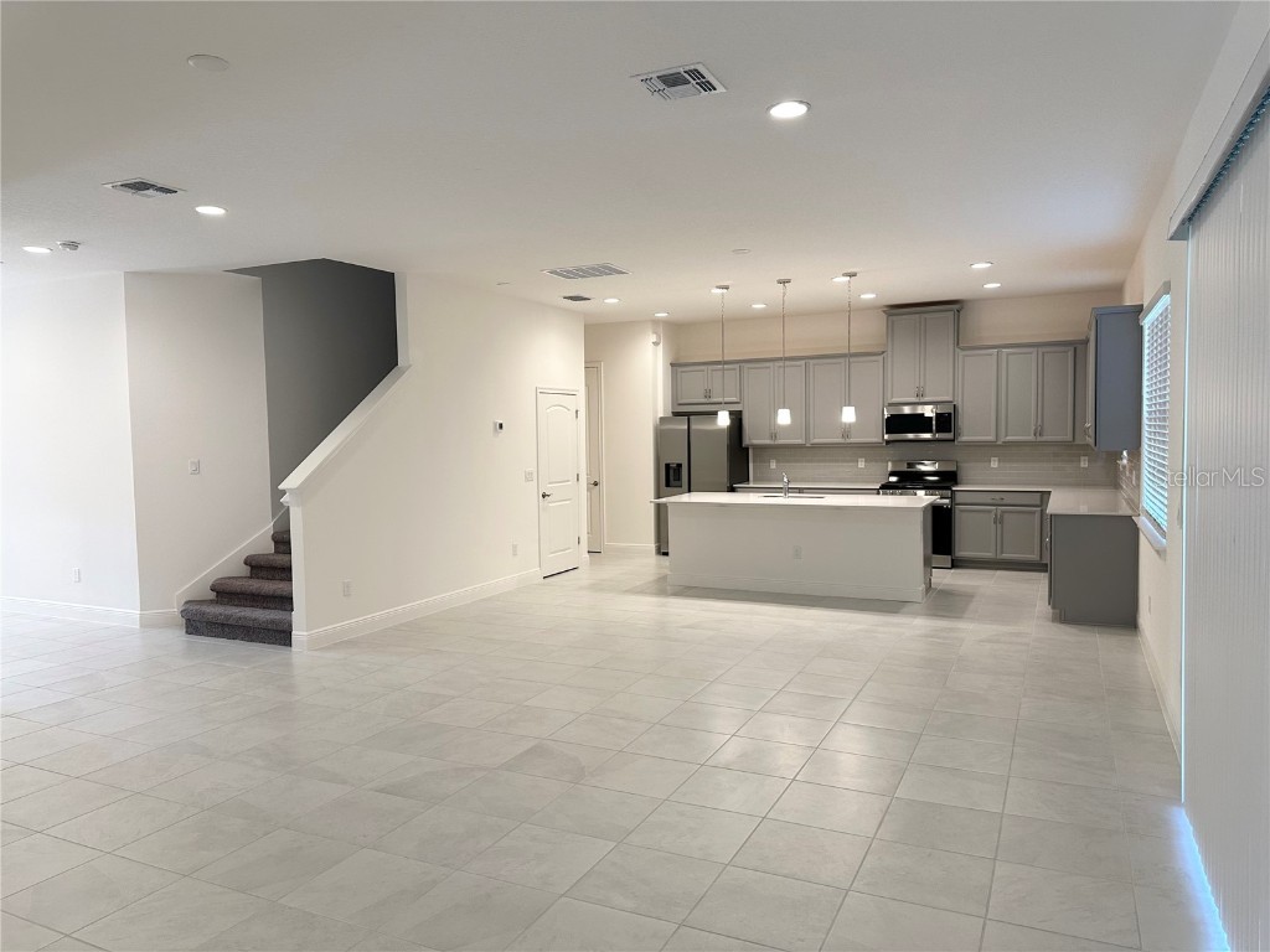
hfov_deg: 71.6
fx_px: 881
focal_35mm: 24
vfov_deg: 56.8
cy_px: 476
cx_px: 635
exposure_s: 1/120
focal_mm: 6.86
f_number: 1.78
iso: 160
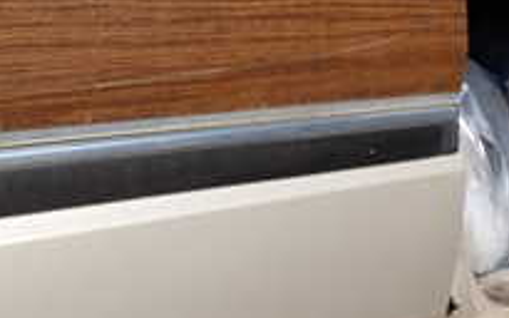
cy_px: 114
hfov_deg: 20.9
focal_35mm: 93
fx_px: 1290
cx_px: -97
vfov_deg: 14.0
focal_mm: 5.4
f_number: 9
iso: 100
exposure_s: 1/125
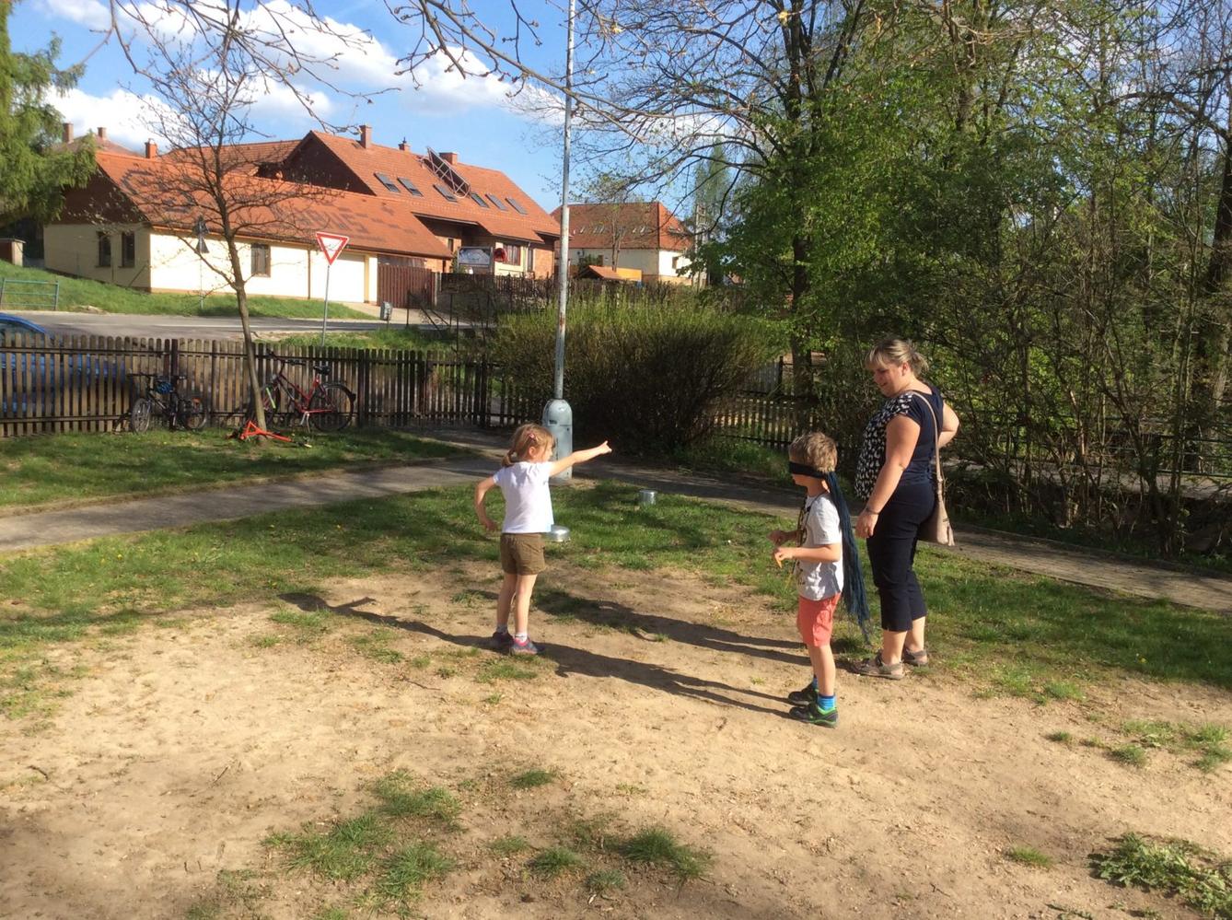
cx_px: 616
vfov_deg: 44.0
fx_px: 1137
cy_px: 460
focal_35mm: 32
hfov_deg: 56.9
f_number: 2.4
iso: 32
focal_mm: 3.3
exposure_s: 1/880
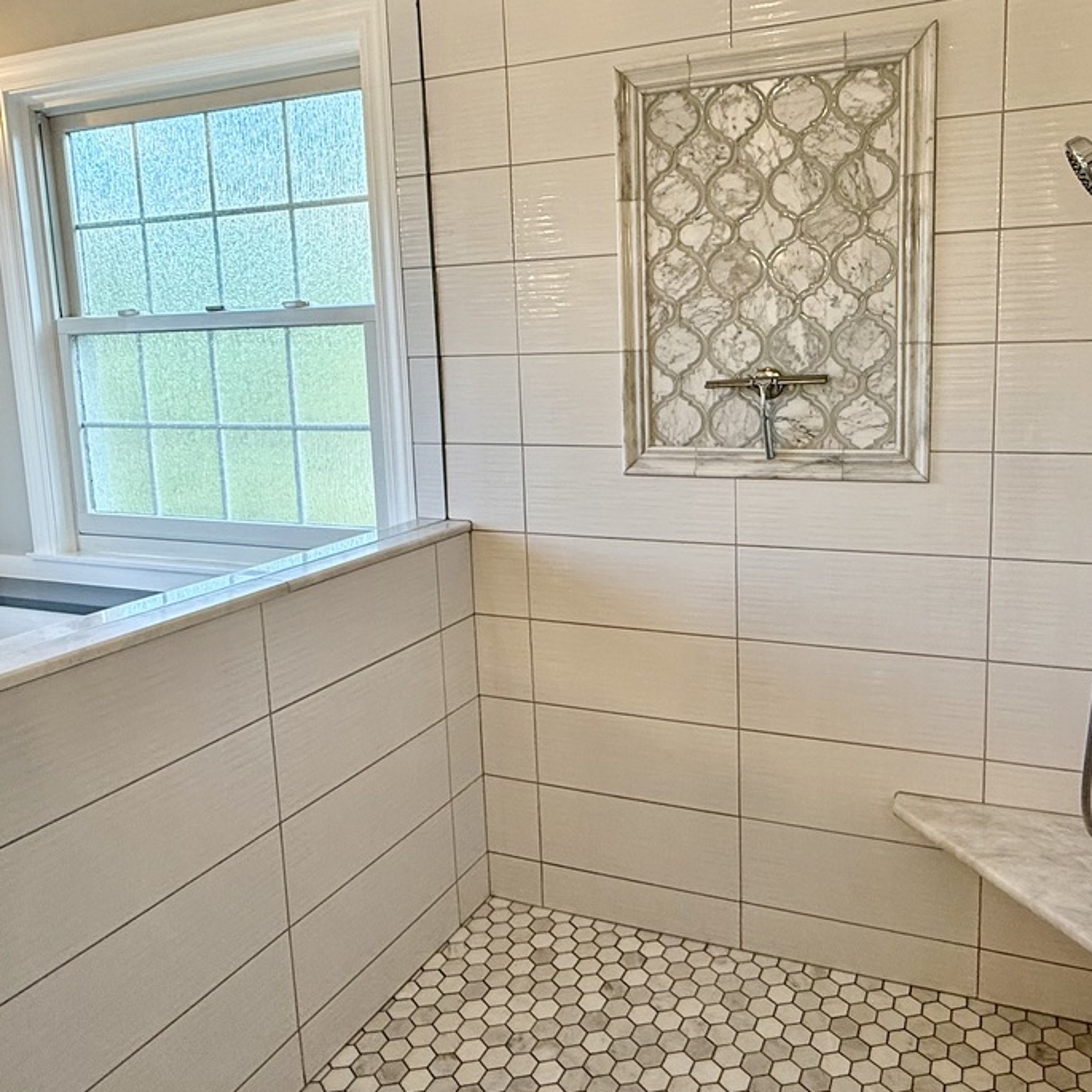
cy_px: 489
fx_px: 928
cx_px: 676
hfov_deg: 60.2
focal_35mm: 26
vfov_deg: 60.8
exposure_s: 1/120
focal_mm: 2.22
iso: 160
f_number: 2.2
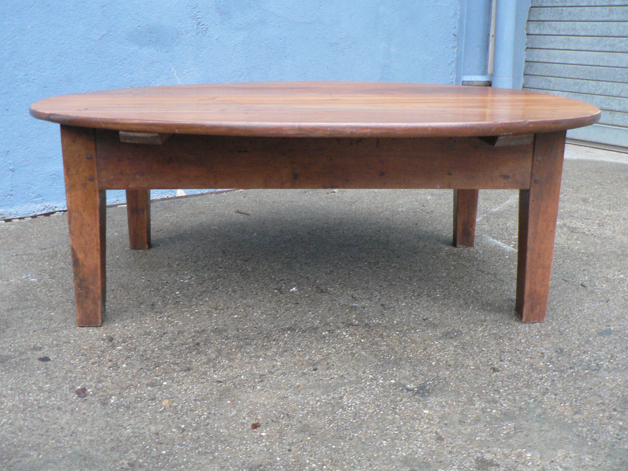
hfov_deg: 51.4
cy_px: 236
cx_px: 314
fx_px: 653
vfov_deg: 39.7
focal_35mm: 36
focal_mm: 6
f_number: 2.8
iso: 200
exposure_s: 1/8
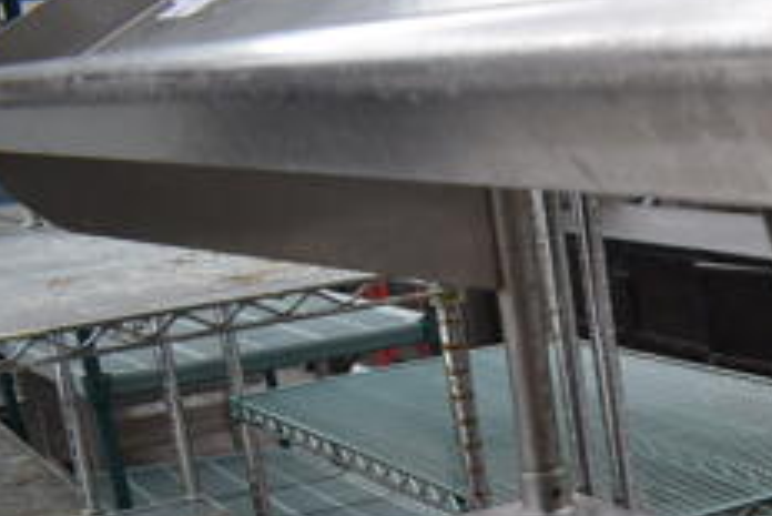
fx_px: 1523
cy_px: 656
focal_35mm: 71
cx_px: 978
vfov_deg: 18.0
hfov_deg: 25.0
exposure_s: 1/250
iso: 200
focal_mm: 18
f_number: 6.3
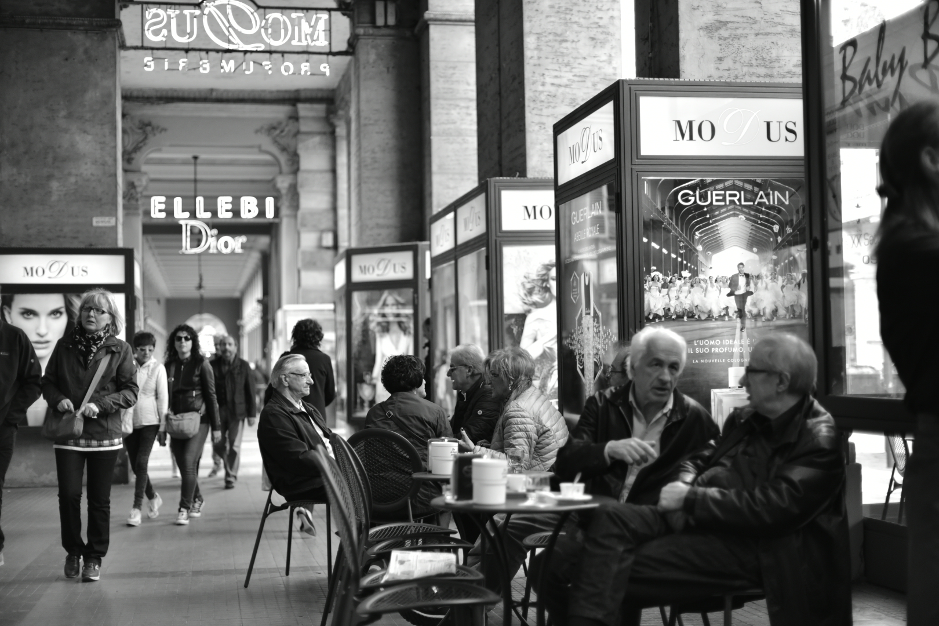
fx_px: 1304
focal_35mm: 50
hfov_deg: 39.6
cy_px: 313
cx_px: 470
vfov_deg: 27.0
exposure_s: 1/1000
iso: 1000
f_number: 1.8
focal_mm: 50
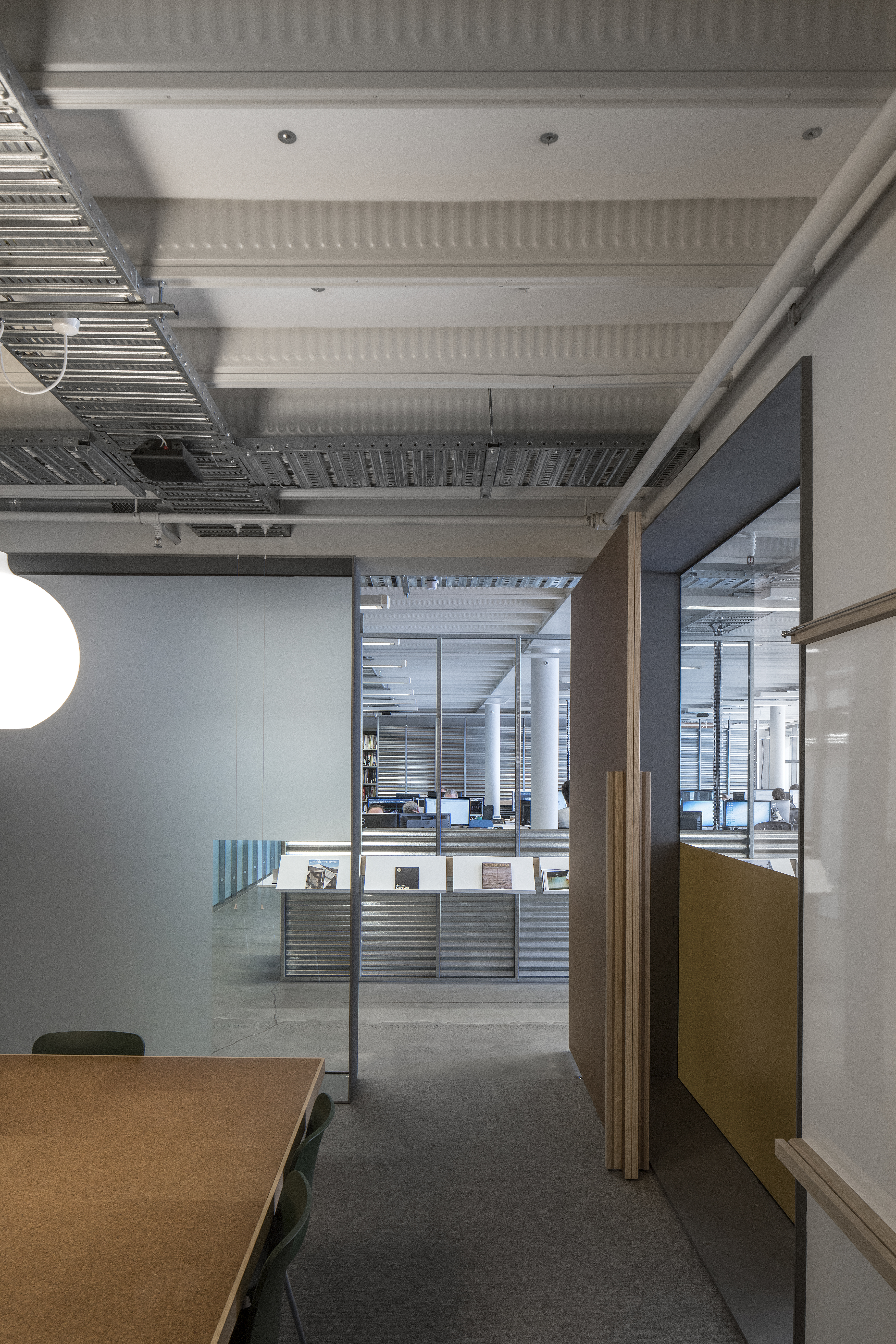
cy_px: 672
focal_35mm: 24
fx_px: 896
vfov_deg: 73.7
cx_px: 448
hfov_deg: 53.1
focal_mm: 24
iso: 640
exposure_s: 1/4
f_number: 11
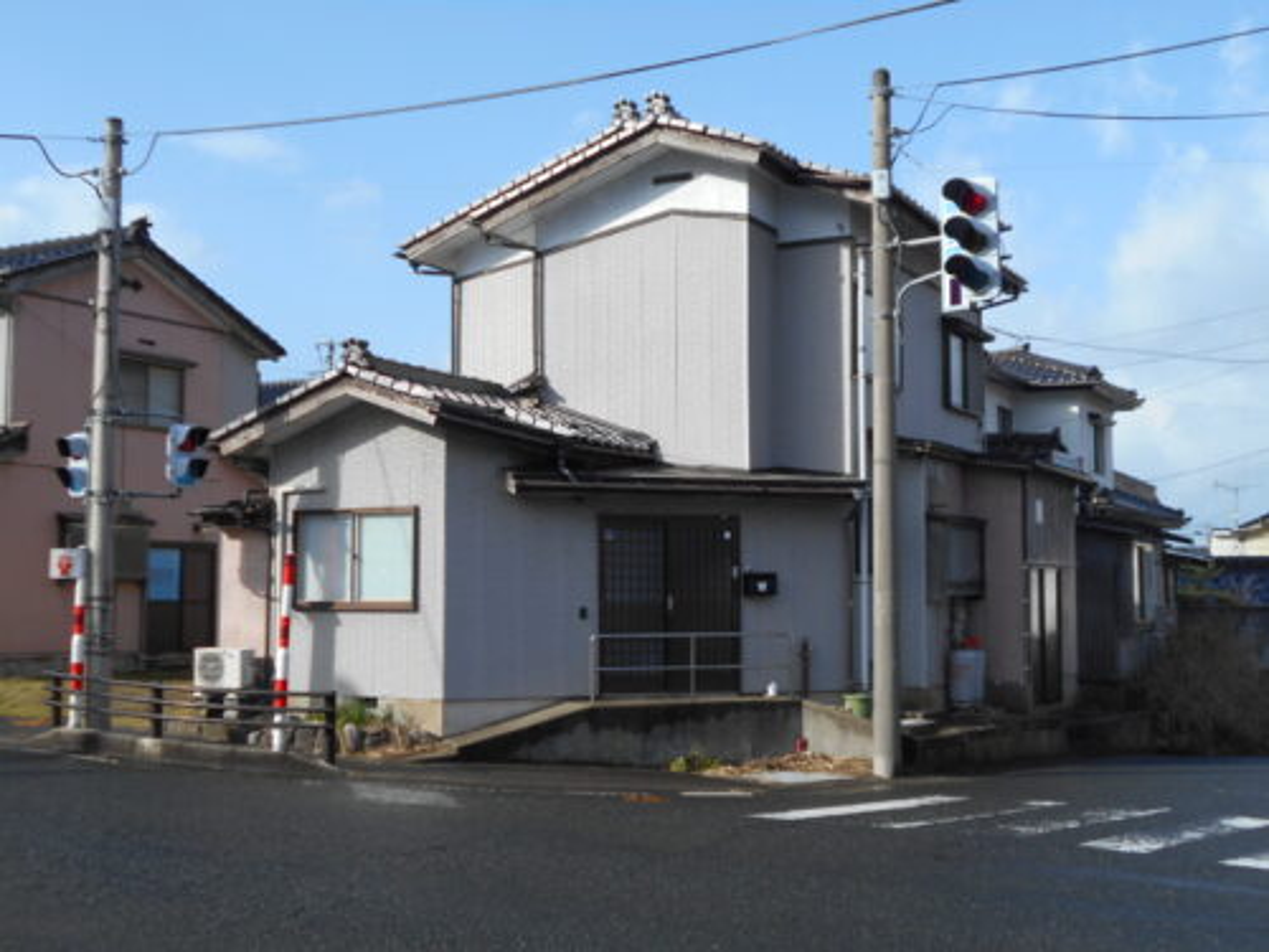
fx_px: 1613
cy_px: 476
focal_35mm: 44
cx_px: 634
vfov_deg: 32.9
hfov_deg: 42.9
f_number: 4.2
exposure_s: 1/640
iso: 80
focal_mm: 7.7
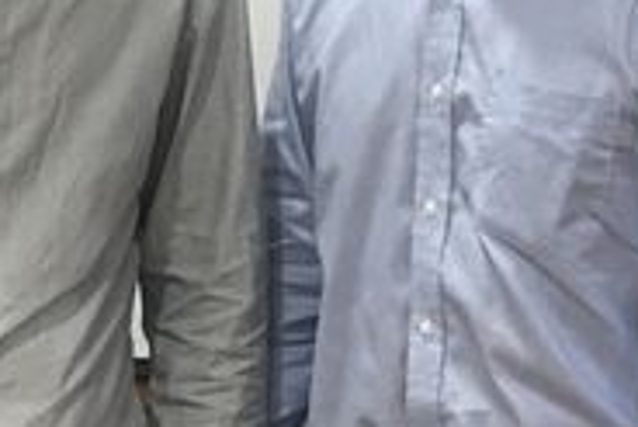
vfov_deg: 10.3
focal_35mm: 131
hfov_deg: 15.6
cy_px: -111
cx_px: 465
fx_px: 2323
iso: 100
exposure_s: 1/10
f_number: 2.2
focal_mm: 4.15
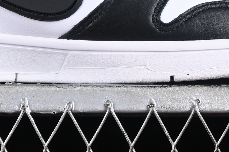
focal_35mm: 244
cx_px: 59
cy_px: -68
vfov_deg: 5.6
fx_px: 1551
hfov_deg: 8.4
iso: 160
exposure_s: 1/60
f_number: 6.3
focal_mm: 50
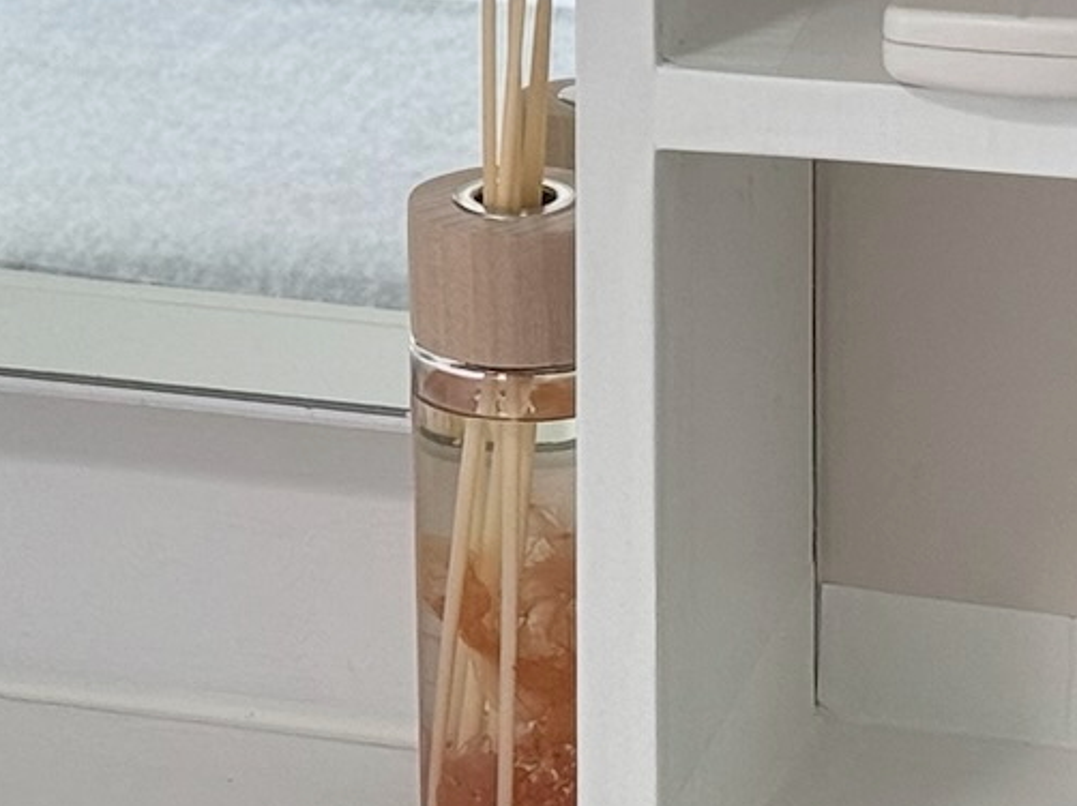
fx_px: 6095
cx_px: -185
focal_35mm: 196
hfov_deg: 10.0
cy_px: -399
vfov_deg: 7.4
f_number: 1.78
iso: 100
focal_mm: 6.76
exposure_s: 1/100
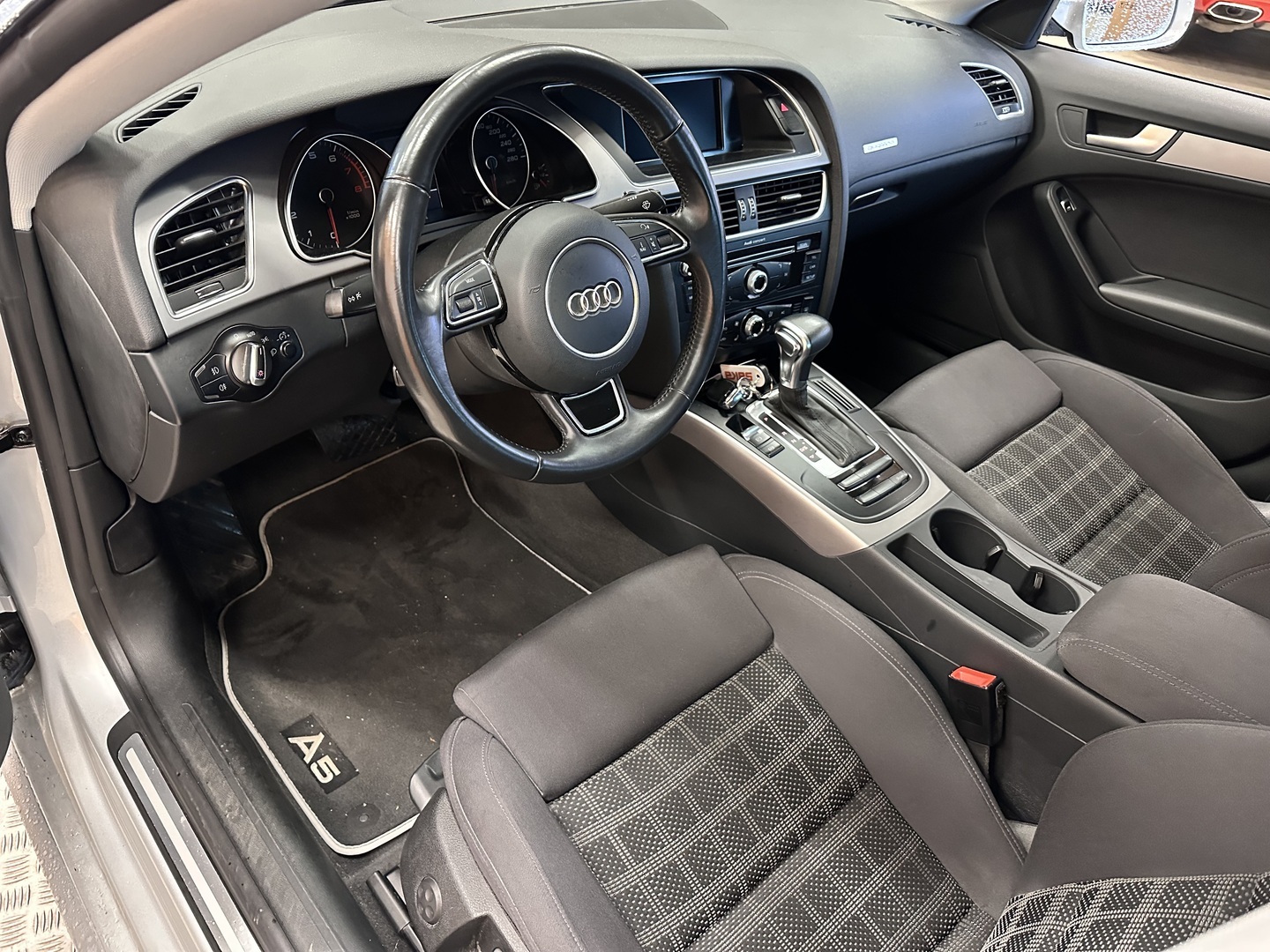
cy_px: 476
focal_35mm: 24
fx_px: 881
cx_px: 635
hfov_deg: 71.6
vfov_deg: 56.8
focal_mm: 6.86
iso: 800
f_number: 1.78
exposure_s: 1/33
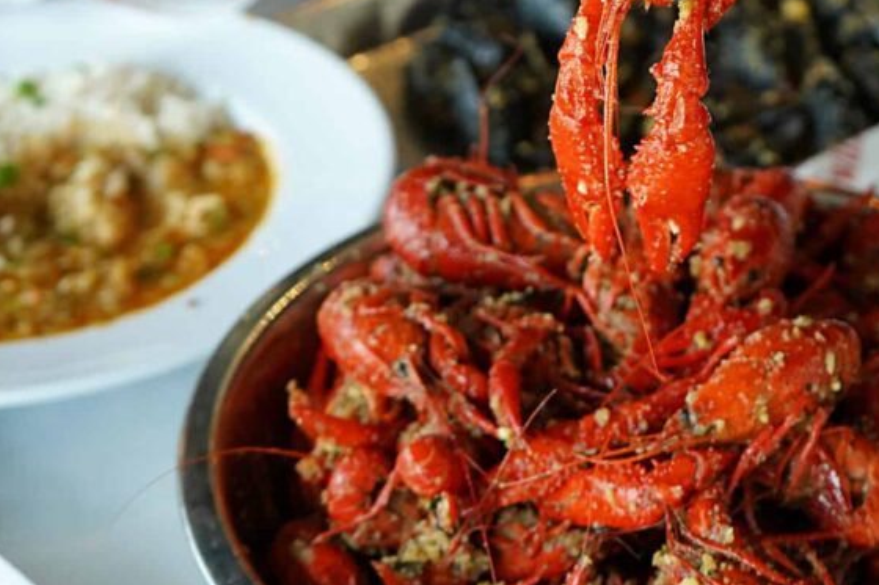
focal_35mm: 90
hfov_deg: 22.5
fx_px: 2197
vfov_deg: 15.0
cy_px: 63
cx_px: 611
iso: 2000
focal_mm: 42
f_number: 4.5
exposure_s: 1/1000
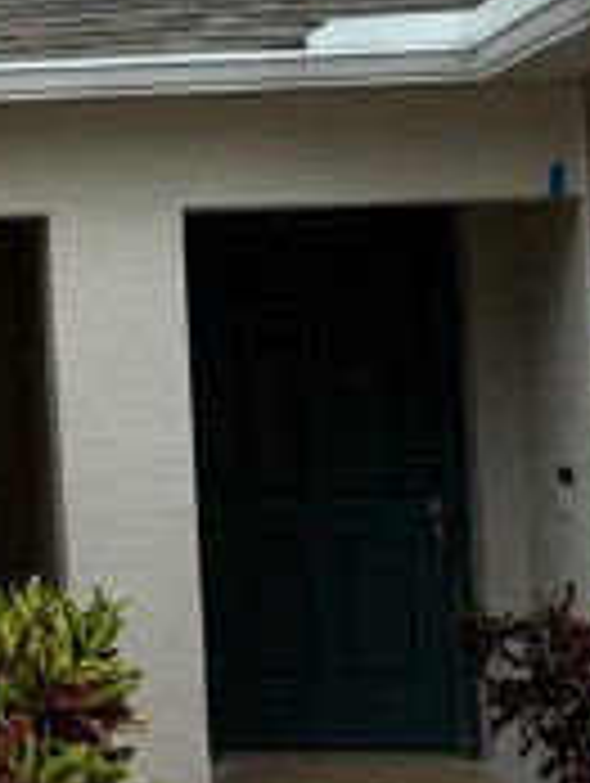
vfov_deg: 13.9
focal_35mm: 141
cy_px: 216
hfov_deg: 9.2
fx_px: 3196
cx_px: -928
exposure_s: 1/2506
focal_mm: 6.76
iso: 80
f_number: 1.78
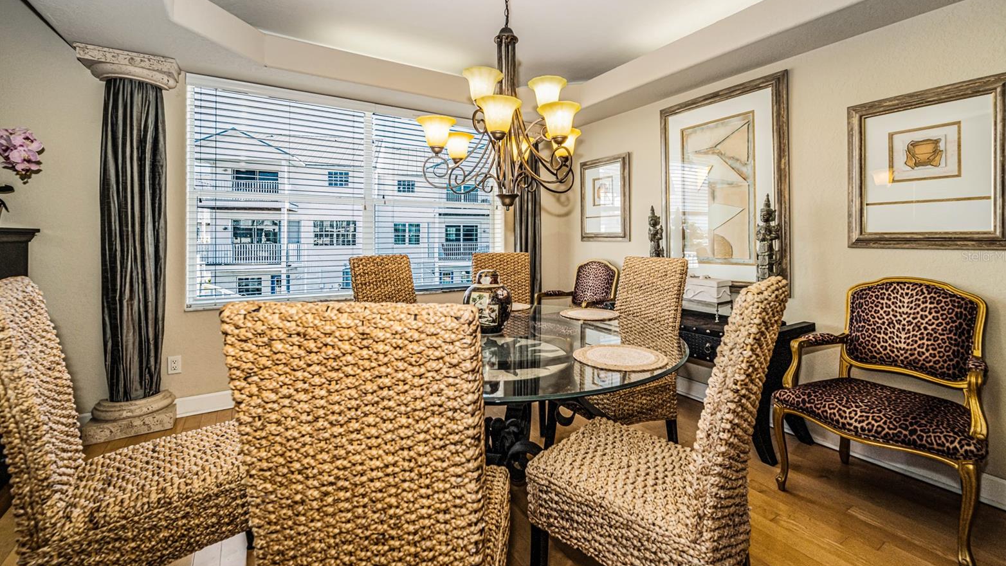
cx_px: 504
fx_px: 400
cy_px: 256
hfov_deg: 103.0
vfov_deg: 70.4
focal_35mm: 15
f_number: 8
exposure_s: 1/125
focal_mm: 14
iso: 160
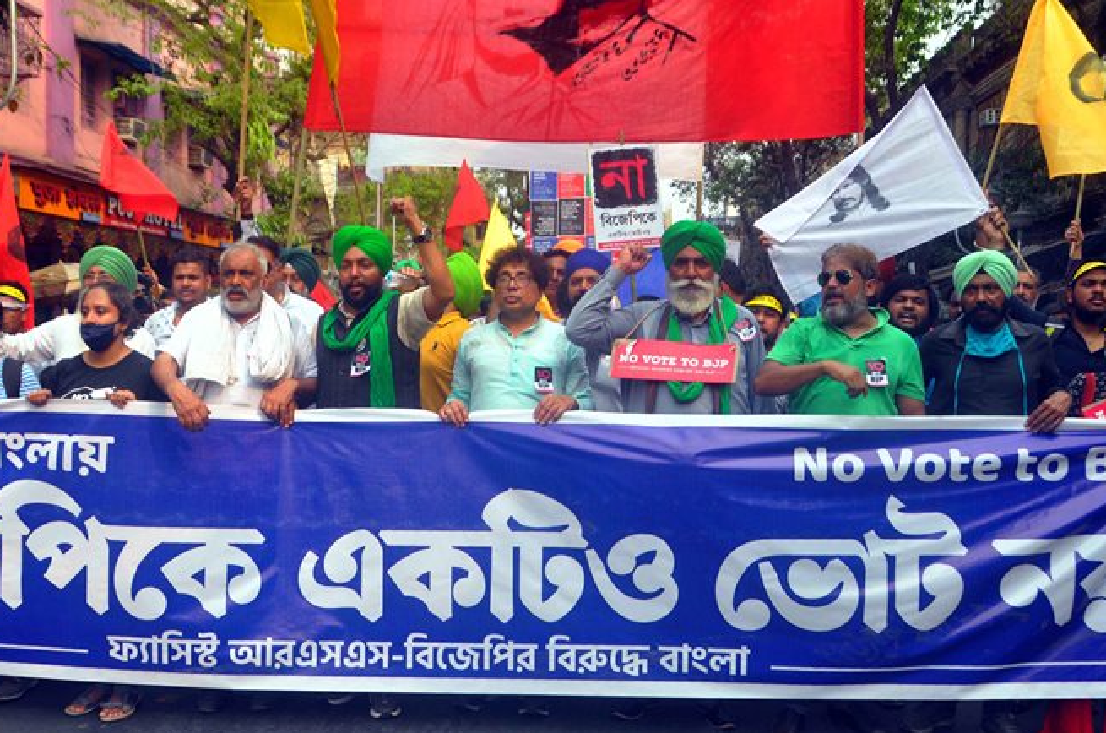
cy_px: 394
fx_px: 1012
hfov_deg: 57.3
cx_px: 517
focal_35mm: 33
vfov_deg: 39.8
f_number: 5.6
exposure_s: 1/320
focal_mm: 18
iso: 400
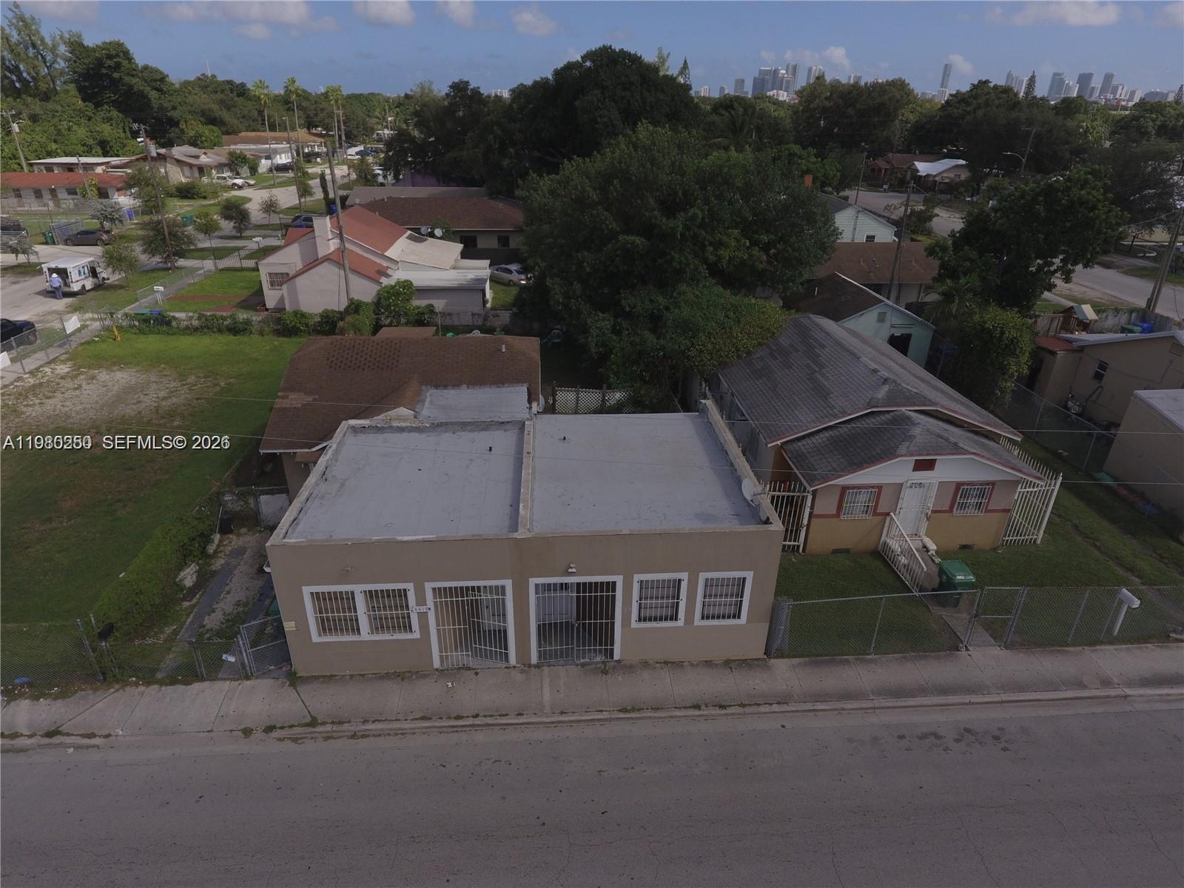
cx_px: 592
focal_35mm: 20
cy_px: 444
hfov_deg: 81.7
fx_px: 684
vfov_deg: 66.0
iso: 100
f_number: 2.8
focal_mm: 3.61
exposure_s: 1/2000
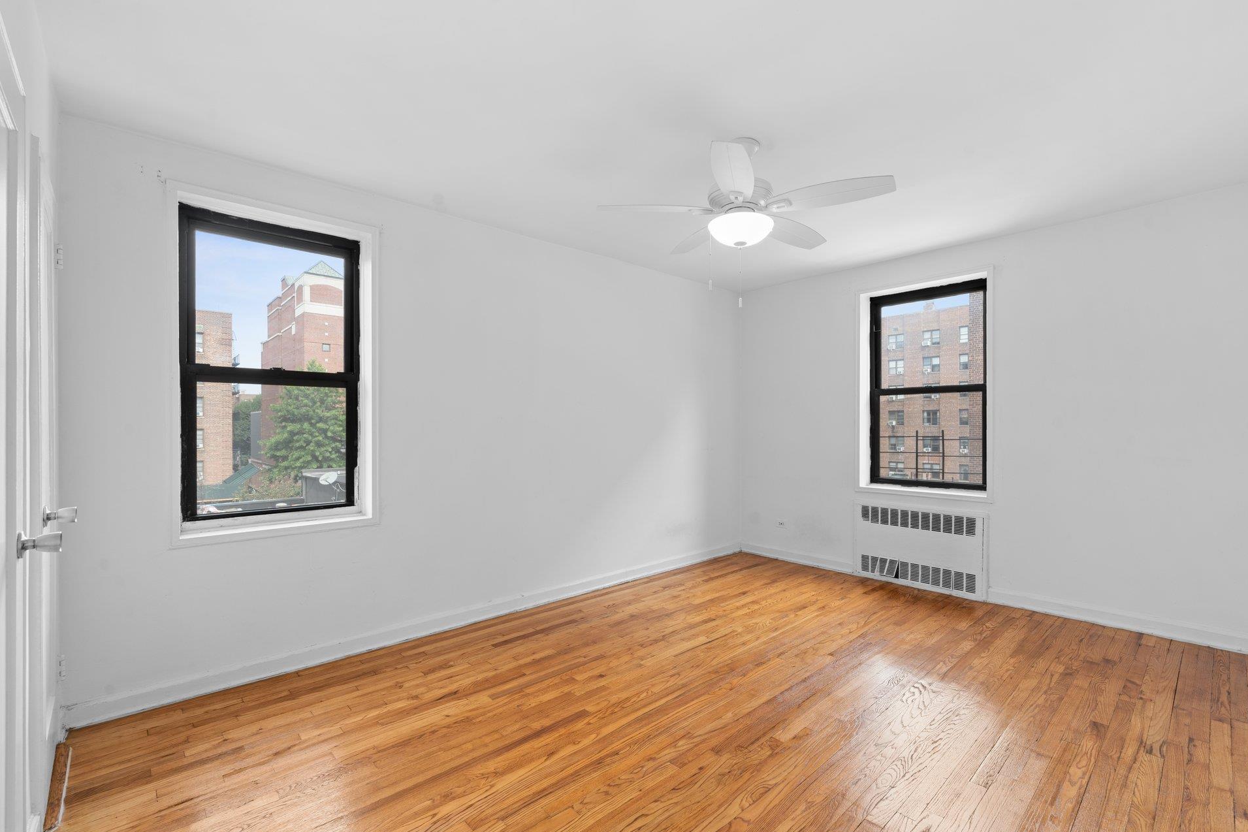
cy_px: 429
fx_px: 520
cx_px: 648
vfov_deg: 77.3
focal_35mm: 15
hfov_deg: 100.3
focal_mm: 14
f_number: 10
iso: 320
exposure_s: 1/4
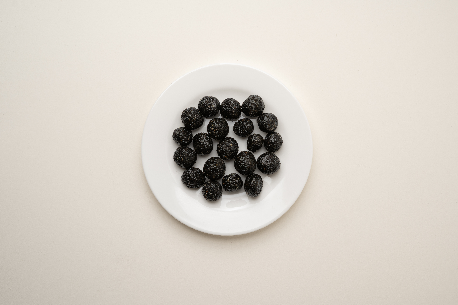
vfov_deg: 27.0
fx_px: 636
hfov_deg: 39.6
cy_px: 152
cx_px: 229
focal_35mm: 50
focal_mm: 50
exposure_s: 1/30
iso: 80
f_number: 5
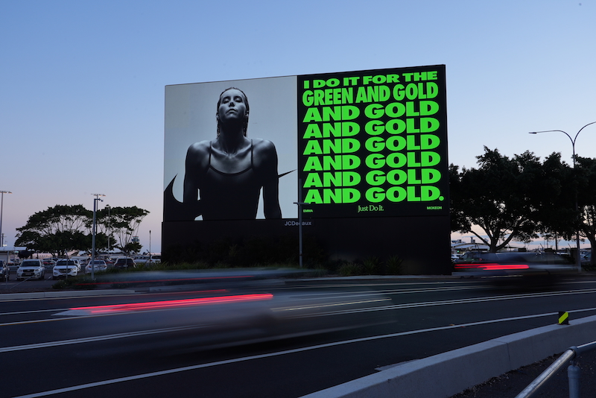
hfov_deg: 55.8
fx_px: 563
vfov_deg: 38.9
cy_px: 199
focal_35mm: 34
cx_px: 298
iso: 250
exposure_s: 1/4
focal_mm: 34
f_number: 18
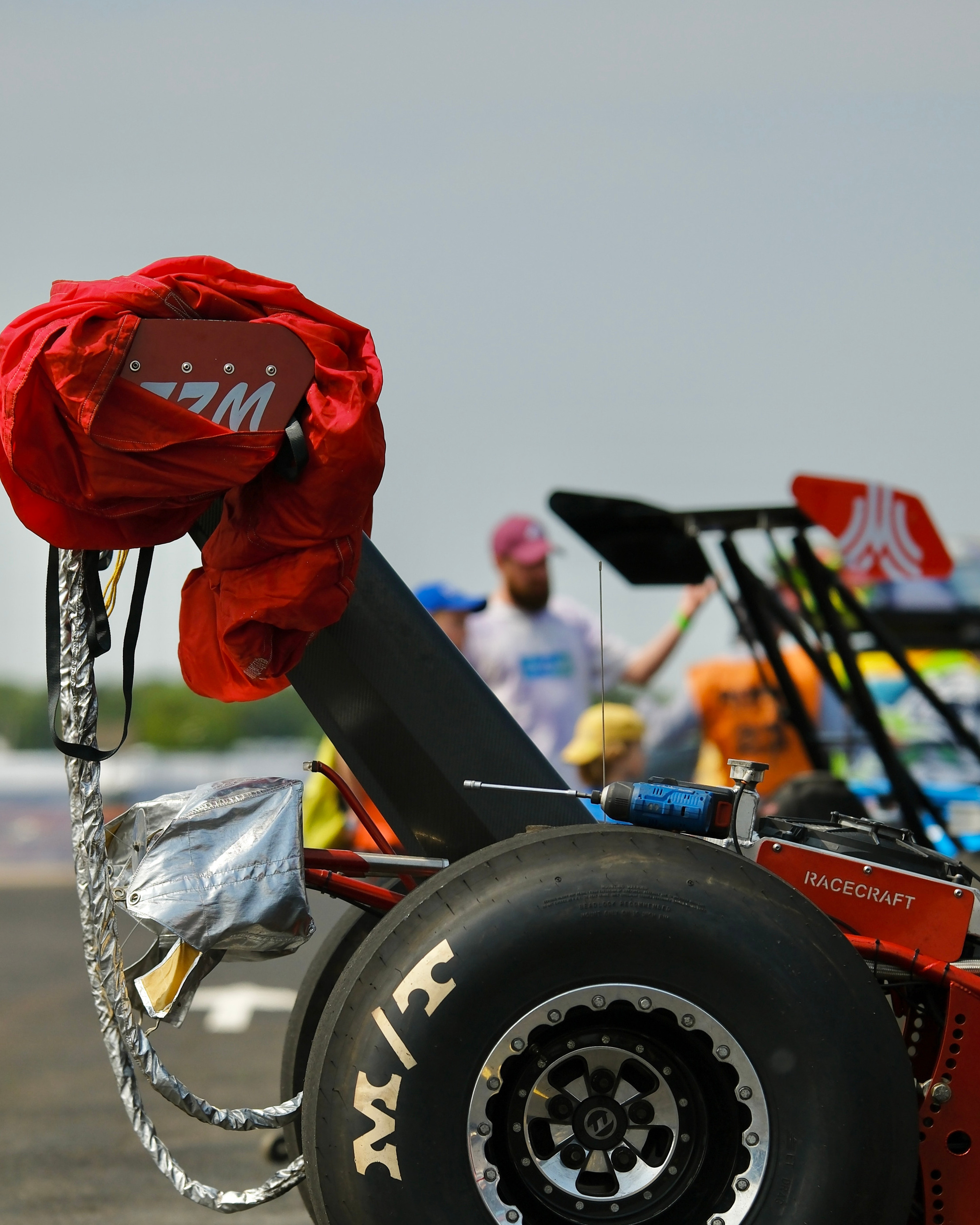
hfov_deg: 9.9
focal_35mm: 156
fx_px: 5656
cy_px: 720
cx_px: 455
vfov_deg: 12.4
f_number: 1.8
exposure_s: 1/14000
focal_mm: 75
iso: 160
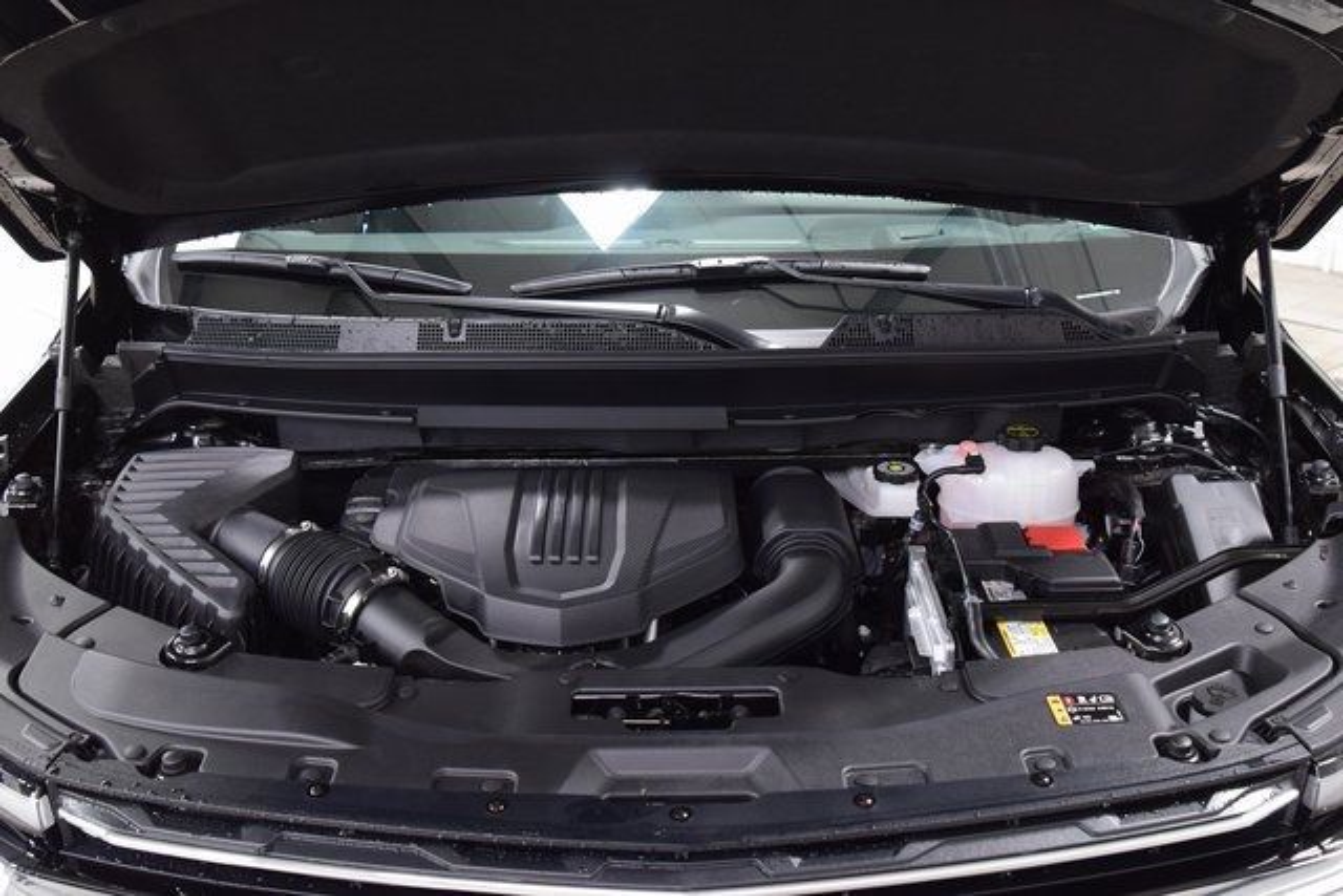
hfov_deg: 46.4
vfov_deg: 31.9
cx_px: 672
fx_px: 1567
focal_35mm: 42
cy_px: 448
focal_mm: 28
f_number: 6.3
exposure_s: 1/15
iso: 1600
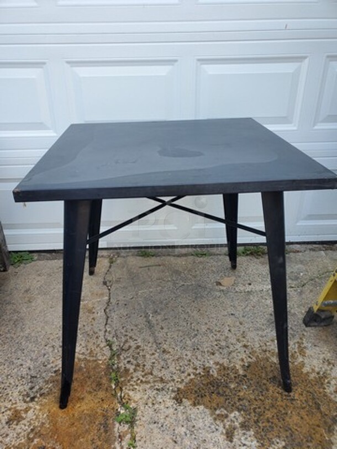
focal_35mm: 26
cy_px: 224
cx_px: 168
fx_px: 337
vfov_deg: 67.3
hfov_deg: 53.1
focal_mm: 4.3
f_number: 2.4
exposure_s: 1/196
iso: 50
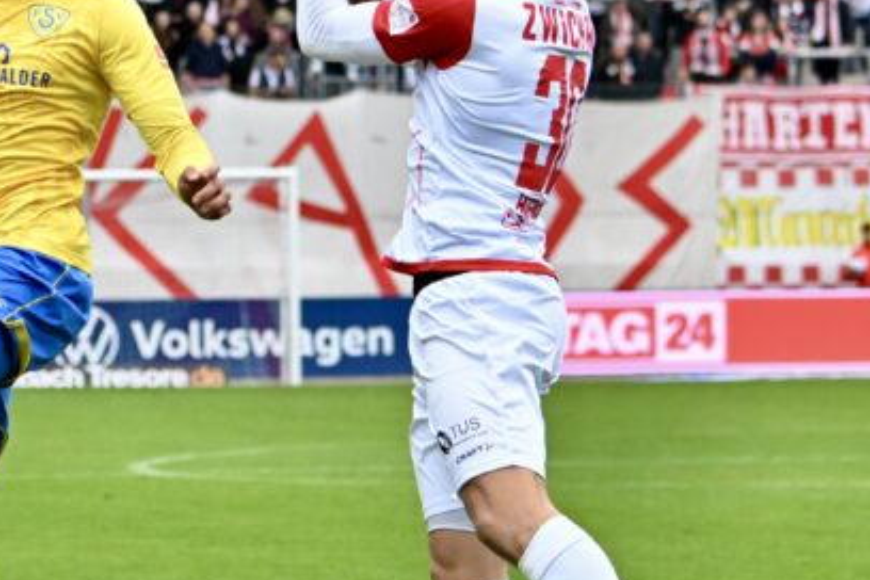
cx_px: -15
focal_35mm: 301
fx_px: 7274
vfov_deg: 4.6
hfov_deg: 6.8
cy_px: 297
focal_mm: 120
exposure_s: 1/1600
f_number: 4.8
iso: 2500
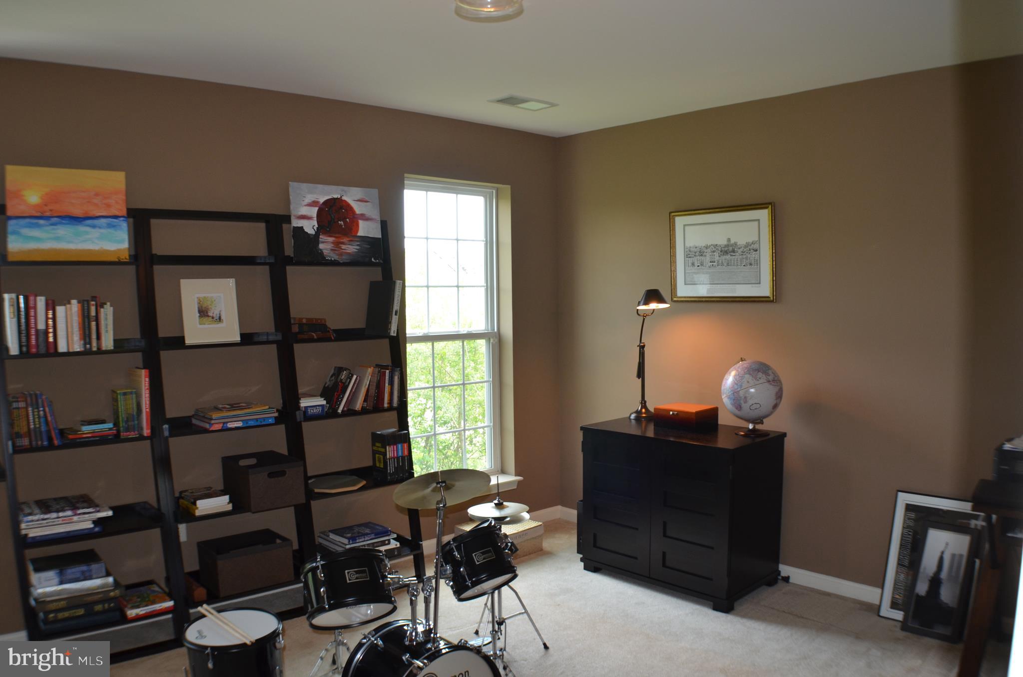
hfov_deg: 53.2
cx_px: 512
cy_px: 338
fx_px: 1021
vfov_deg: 36.7
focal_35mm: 36
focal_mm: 24
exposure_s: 1/80
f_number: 4
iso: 400
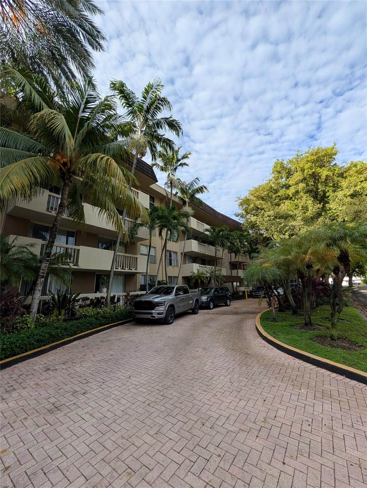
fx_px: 169
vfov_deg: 110.4
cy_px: 244
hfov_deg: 94.7
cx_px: 184
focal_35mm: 12
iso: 52
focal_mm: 2.02
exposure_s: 1/1626
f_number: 1.7
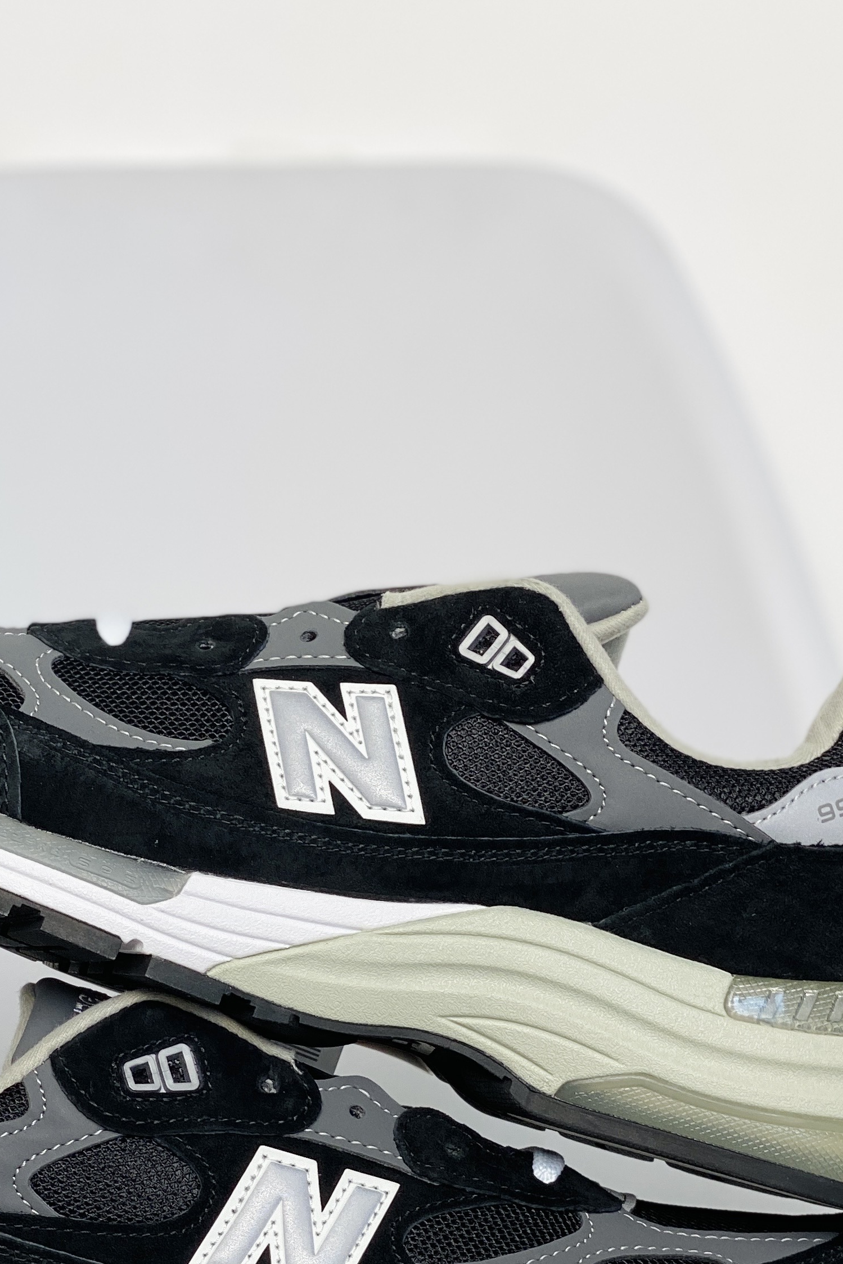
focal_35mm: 97
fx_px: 3406
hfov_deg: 14.1
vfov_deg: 20.8
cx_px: 267
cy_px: 967
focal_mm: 6
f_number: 2
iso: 25
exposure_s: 1/100
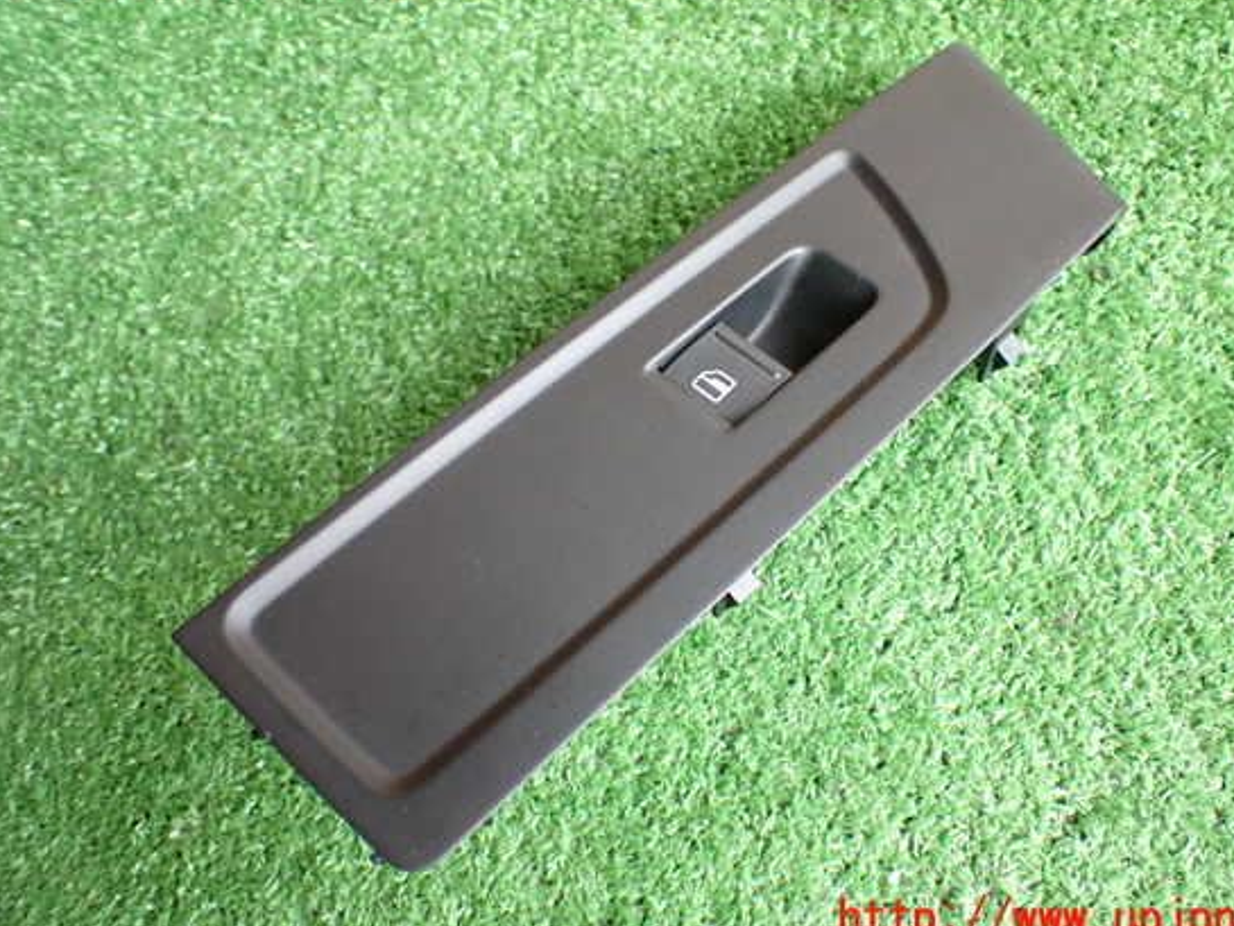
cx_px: 670
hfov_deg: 55.3
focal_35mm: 33
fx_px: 1177
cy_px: 439
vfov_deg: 42.9
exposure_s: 1/80
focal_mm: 5.4
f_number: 2.3
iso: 800
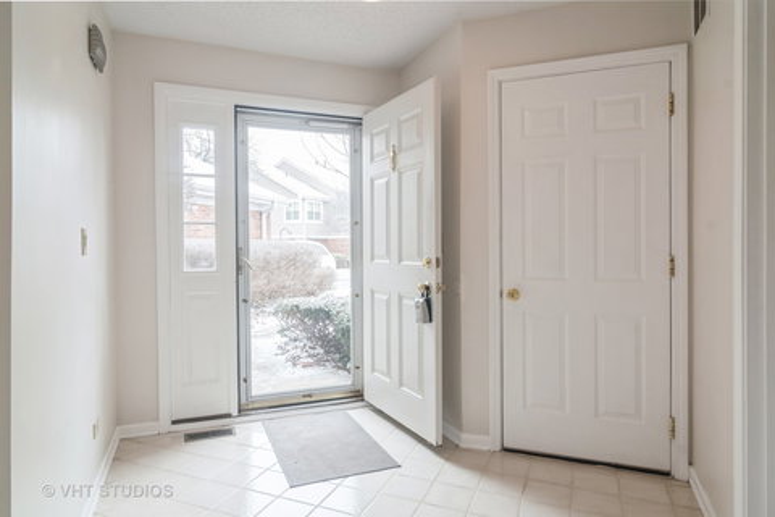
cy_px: 258
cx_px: 388
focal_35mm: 21
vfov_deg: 59.5
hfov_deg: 81.2
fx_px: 452
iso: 200
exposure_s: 1/15
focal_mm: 14
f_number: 8
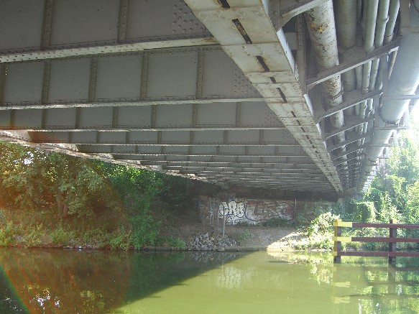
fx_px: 460
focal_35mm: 38
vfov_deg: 37.7
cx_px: 210
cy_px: 157
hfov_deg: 49.0
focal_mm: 7.9
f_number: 2.8
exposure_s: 1/80
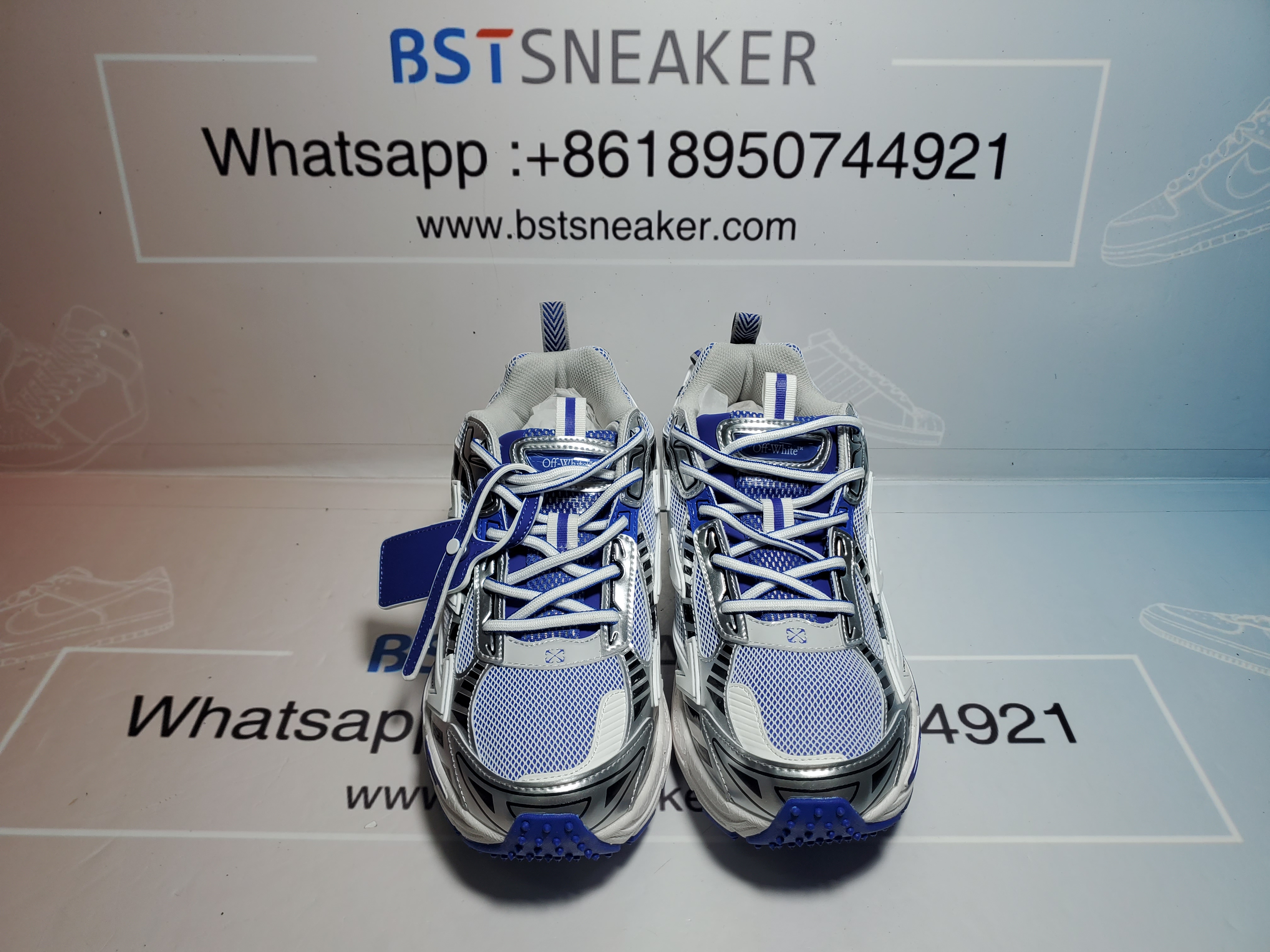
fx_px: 954
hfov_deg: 67.3
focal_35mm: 26
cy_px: 476
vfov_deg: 53.1
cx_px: 635
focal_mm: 4.3
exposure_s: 1/758
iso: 50
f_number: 1.5
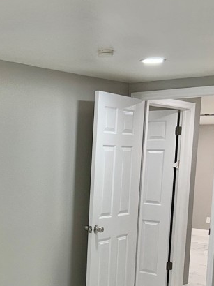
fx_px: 536
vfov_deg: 29.2
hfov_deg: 21.7
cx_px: -3
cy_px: 224
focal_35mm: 65
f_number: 1.5
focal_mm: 5.7
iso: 50
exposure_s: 1/120
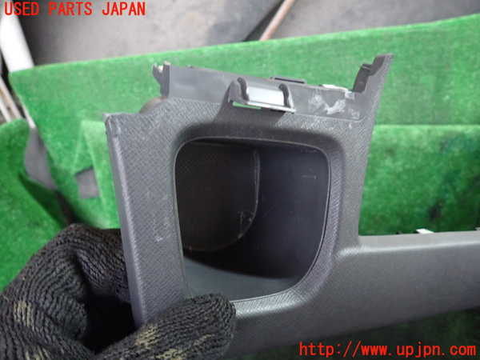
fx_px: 347
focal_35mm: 25
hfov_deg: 69.4
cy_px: 180
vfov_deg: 54.9
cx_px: 240
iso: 800
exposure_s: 1/25
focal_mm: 4.5
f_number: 2
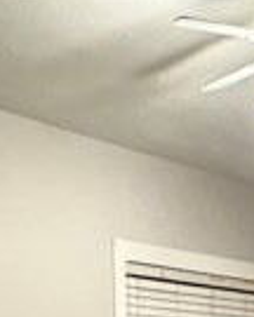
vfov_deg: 21.2
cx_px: 207
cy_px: 549
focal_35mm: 65
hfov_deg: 23.1
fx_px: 611
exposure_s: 1/60
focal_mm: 2.22
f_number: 2.2
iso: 800
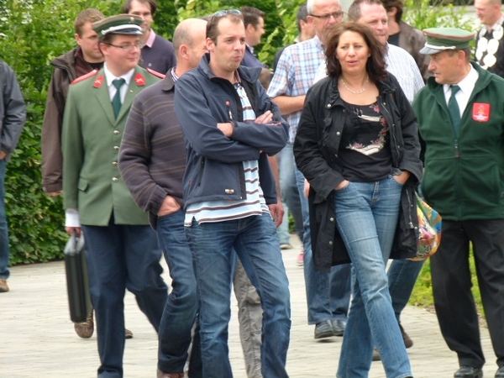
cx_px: 252
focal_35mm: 338
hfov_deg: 5.9
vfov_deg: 4.4
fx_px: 4921
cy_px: 189
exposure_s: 1/100
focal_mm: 60.8
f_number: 4.1
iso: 100
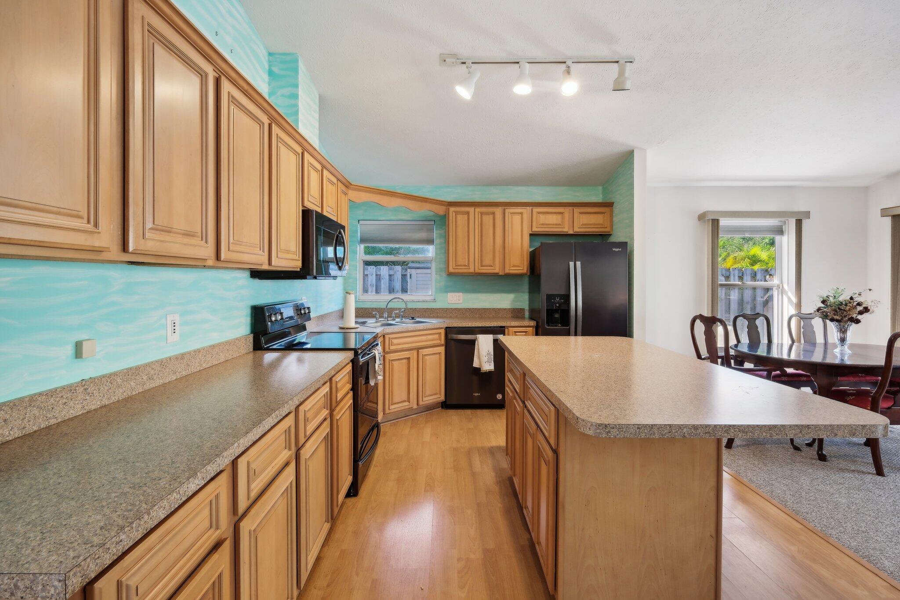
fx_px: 375
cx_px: 450
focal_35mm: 15
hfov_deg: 100.4
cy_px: 300
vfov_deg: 77.3
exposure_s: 1/9
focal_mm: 10
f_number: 8
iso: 400
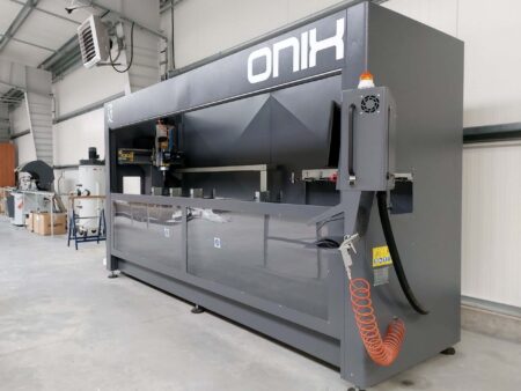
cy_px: 196
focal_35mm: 24
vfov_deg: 56.9
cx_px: 260
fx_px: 361
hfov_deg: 71.6
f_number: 1.8
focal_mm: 5.23
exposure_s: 1/100
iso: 250
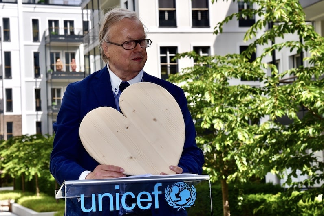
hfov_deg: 23.9
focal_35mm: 85
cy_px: 103
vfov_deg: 16.1
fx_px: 765
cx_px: 137
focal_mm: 66
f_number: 8
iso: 100
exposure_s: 1/200
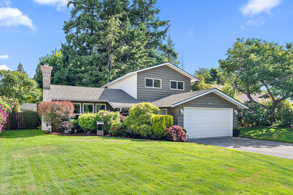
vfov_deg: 57.2
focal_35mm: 22
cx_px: 146
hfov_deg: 78.6
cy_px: 98
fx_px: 179
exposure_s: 1/160
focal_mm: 22
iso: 320
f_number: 7.1
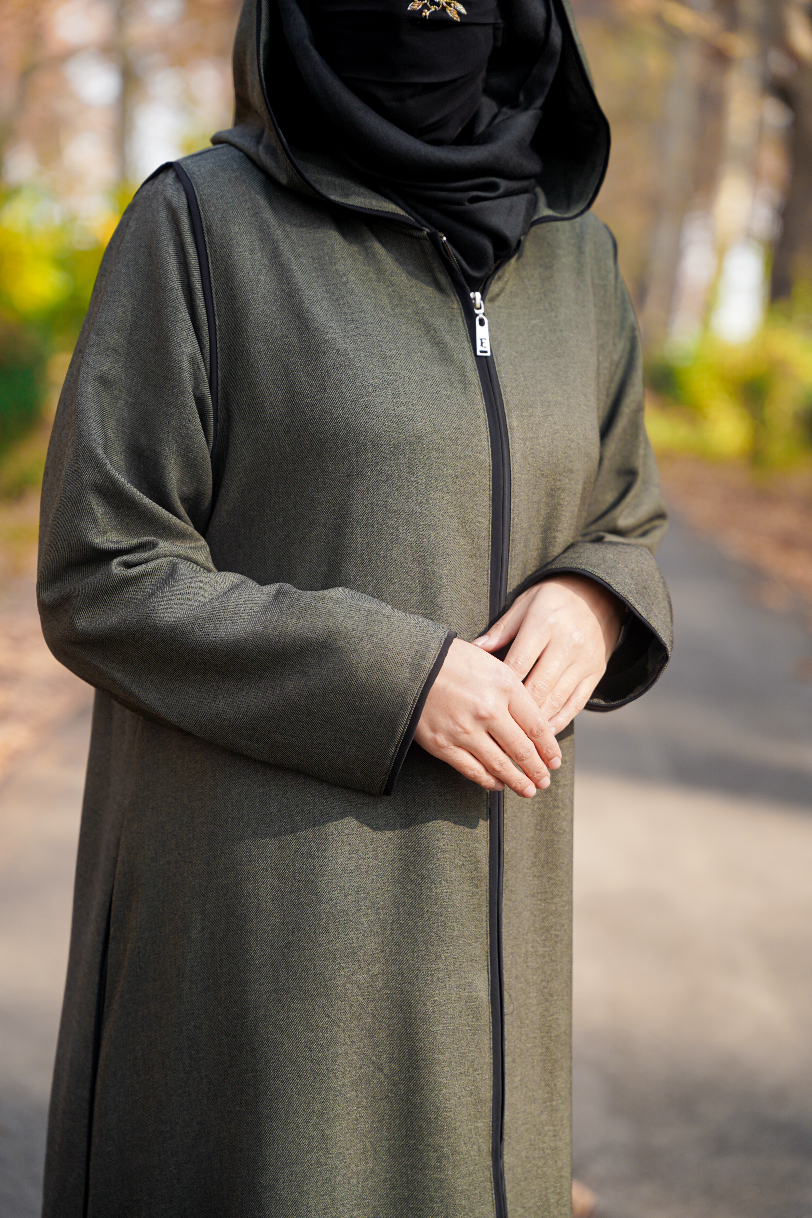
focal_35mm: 70
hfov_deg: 19.5
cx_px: 406
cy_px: 609
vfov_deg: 28.8
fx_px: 2368
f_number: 2.8
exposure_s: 1/400
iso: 200
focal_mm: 70
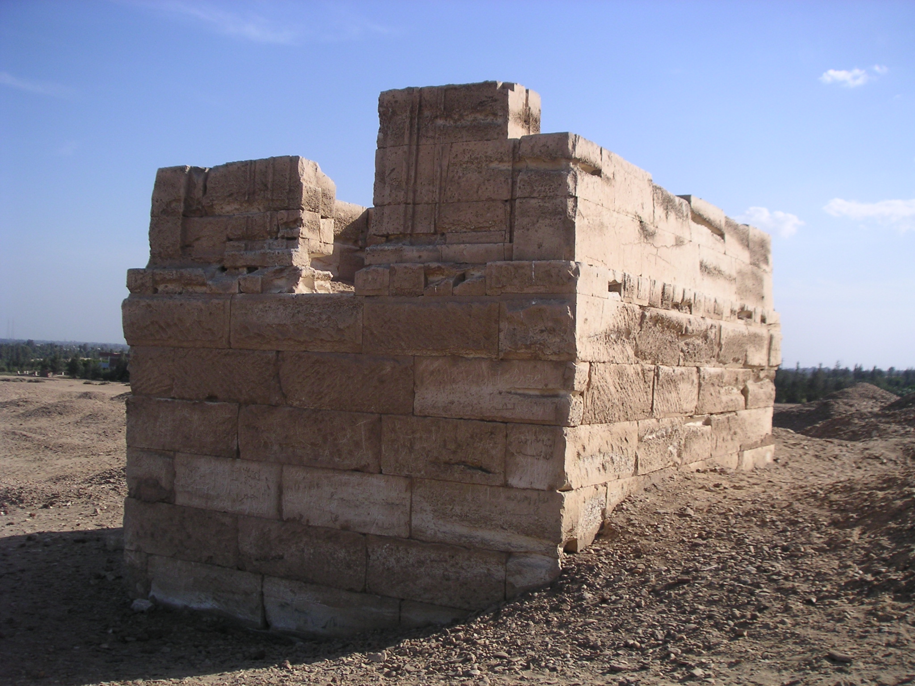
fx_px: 1004
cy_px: 343
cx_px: 458
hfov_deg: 49.0
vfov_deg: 37.7
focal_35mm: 38
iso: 50
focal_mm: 6
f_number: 2.8
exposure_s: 1/750
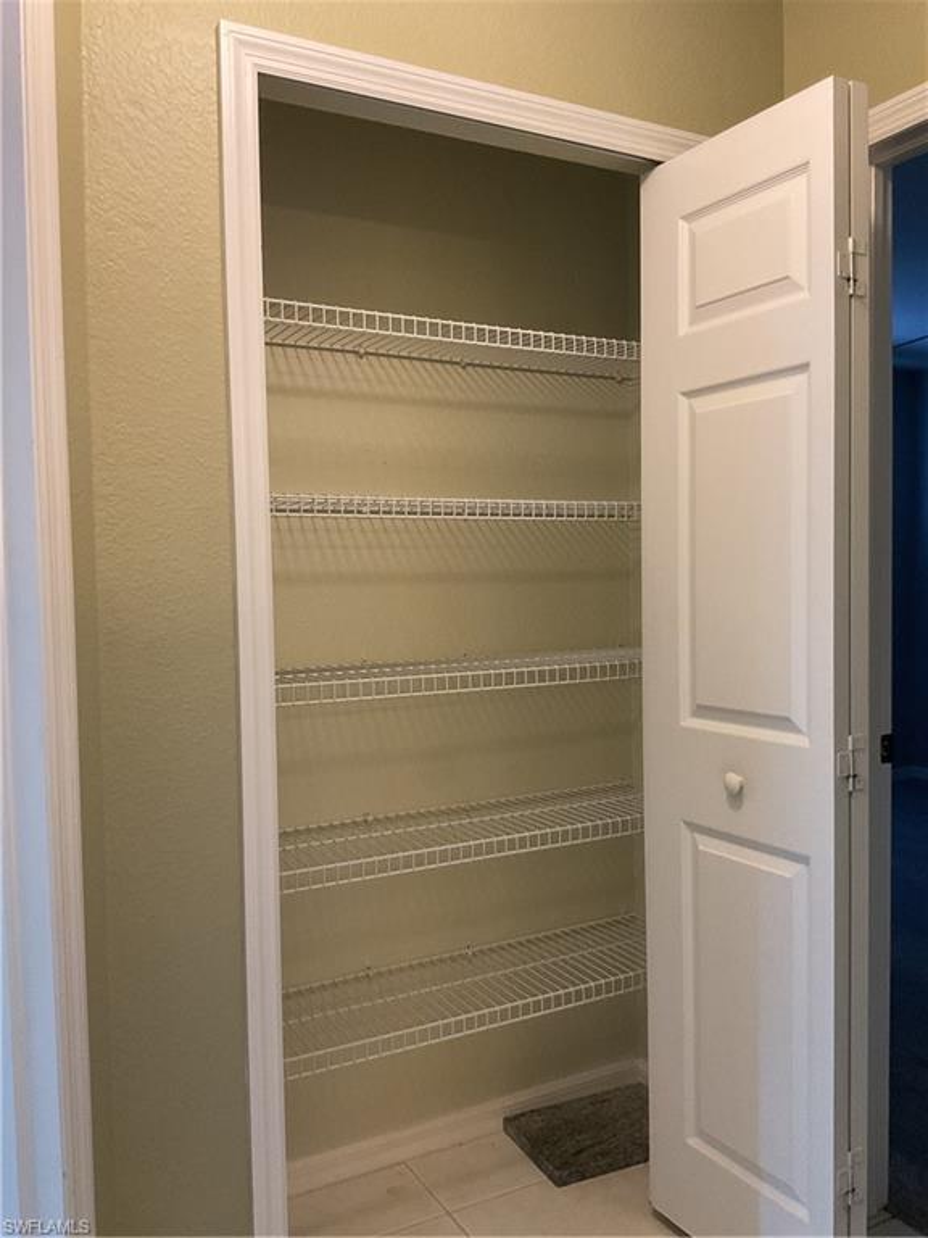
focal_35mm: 29
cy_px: 619
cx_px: 464
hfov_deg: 48.2
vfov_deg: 61.7
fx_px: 1037
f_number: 1.8
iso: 250
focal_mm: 3
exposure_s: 1/60
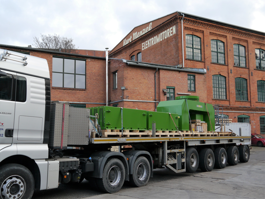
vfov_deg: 46.8
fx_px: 230
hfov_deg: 60.0
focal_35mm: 30
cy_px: 100
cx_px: 132
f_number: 4
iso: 160
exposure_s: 1/125
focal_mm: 15
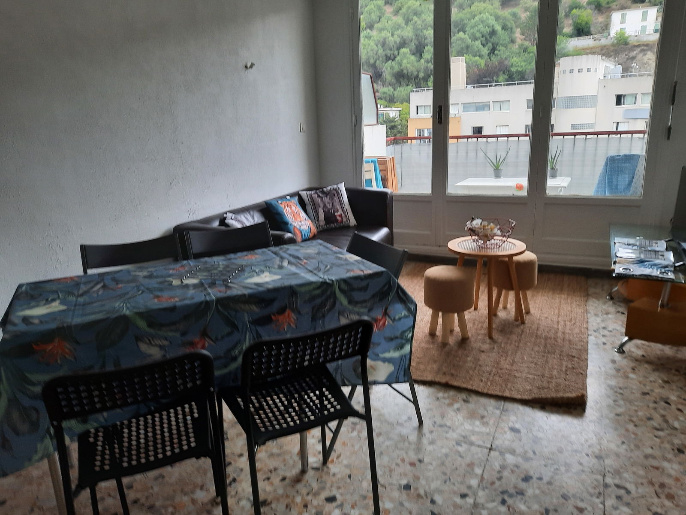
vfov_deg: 54.9
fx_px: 495
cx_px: 343
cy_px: 258
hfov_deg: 69.4
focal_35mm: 25
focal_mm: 4.6
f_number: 2
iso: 125
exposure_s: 1/60
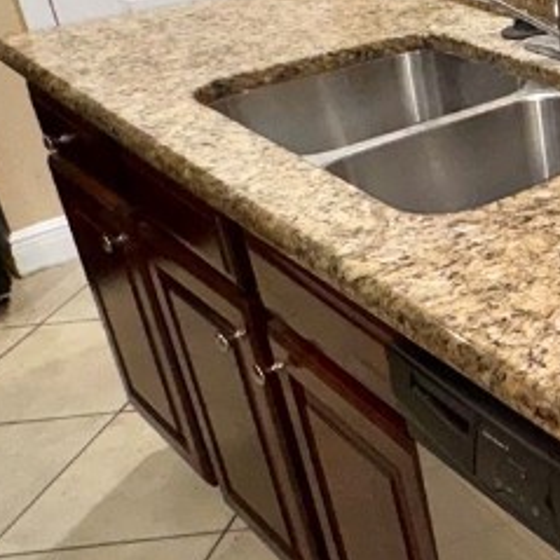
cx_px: 942
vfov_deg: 31.1
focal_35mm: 53
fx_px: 970
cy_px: 82
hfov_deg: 22.7
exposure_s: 1/60
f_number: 2.2
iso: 125
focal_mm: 2.22
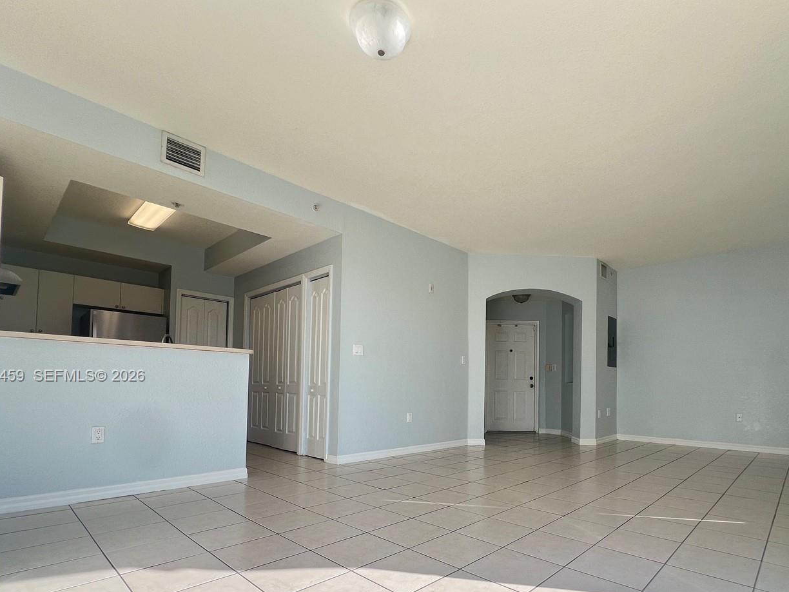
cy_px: 377
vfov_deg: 73.2
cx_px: 460
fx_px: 387
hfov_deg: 90.2
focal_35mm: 17
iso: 32
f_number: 1.8
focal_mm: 1.57
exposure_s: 1/153
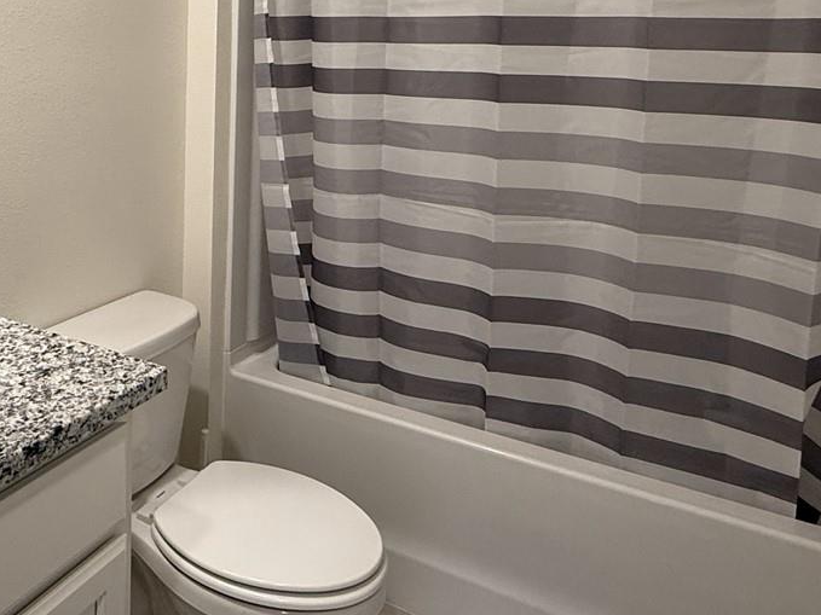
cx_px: 241
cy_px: 122
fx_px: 783
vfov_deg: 41.1
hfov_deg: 53.7
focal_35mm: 33
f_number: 2.2
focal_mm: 2.22
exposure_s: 1/60
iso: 200
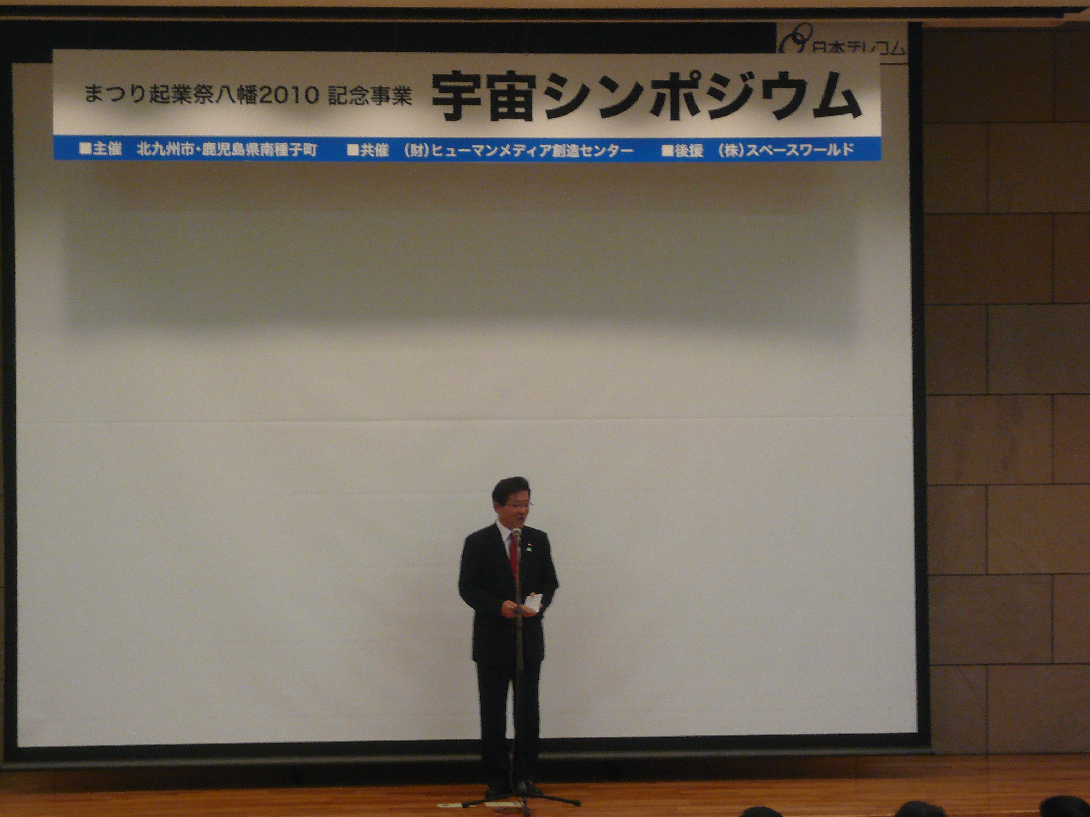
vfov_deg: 14.5
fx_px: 3212
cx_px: 545
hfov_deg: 19.3
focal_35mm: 102
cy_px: 408
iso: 200
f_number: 5.6
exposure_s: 1/13
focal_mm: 16.8
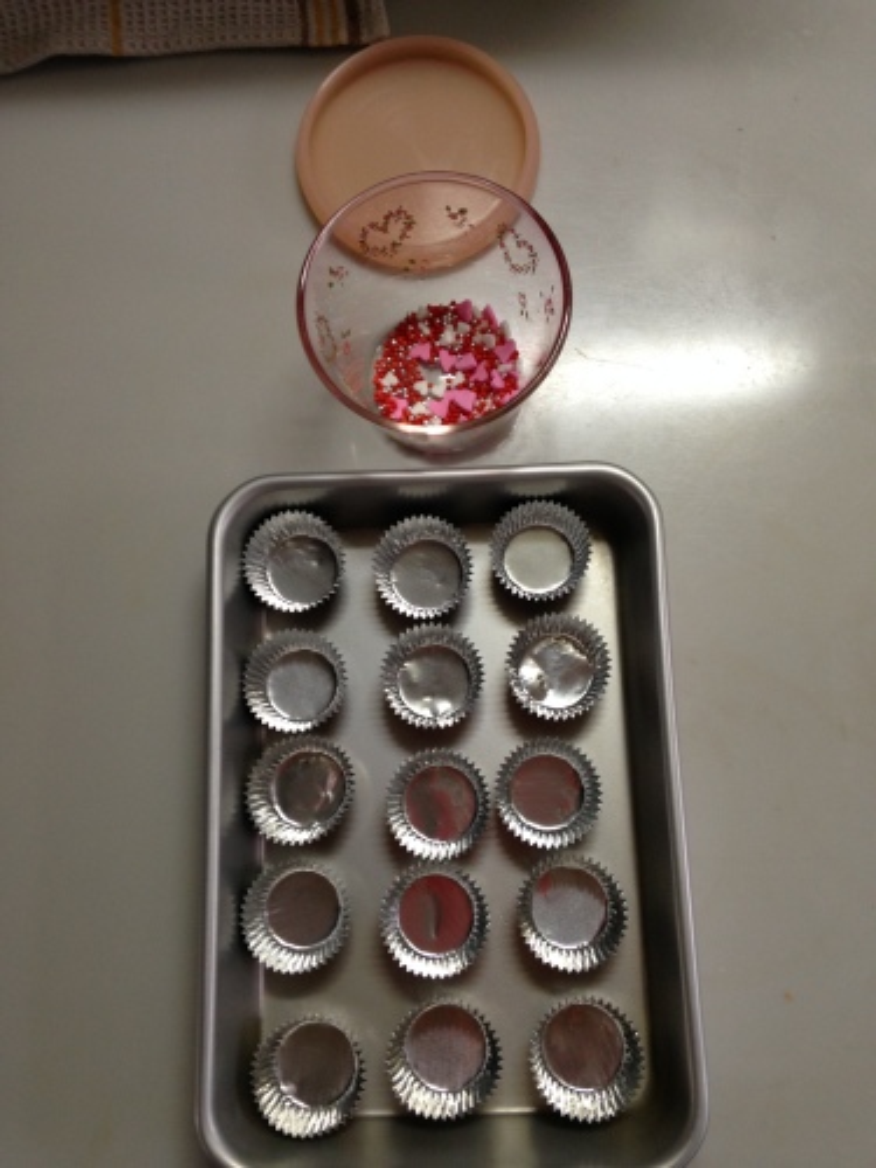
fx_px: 1113
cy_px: 584
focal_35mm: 33
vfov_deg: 55.4
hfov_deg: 42.9
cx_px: 438
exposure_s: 1/20
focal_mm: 4.12
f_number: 2.4
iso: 80
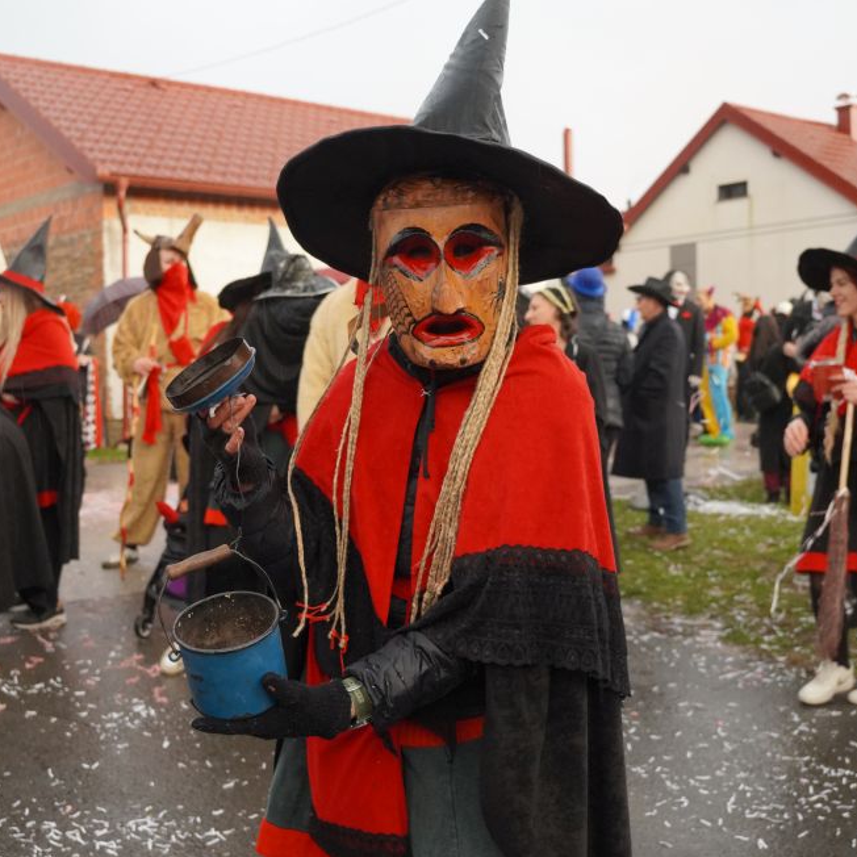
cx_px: 427
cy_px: 459
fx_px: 1149
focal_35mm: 41
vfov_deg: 40.9
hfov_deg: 40.9
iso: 1600
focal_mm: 21.2
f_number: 3.2
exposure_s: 1/125
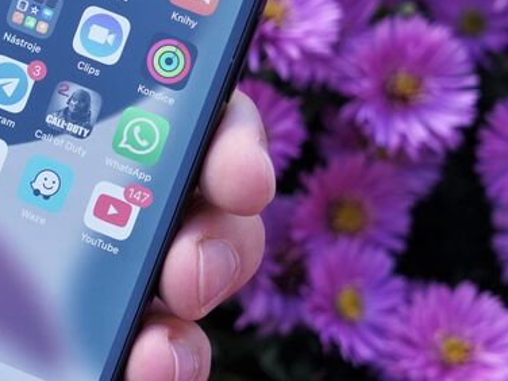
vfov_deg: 9.4
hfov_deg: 12.4
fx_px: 2304
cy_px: 111
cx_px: -18
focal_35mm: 157
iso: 1000
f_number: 7.1
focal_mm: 64
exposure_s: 1/200
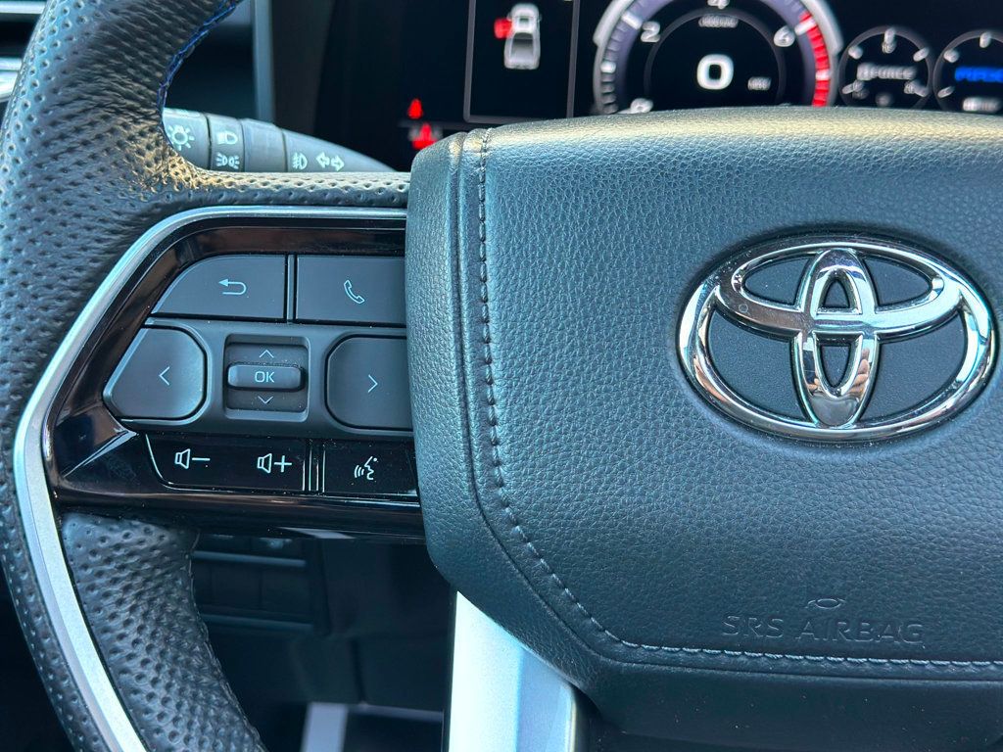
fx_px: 1391
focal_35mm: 48
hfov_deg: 39.7
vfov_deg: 30.3
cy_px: 376
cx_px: 502
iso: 400
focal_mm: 6.86
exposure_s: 1/51
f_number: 1.78
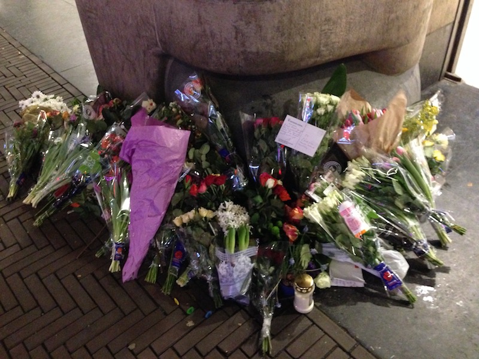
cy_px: 180
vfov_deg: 42.9
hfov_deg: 55.4
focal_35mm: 33
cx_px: 240
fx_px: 457
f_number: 2.4
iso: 800
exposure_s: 1/15
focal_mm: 4.12
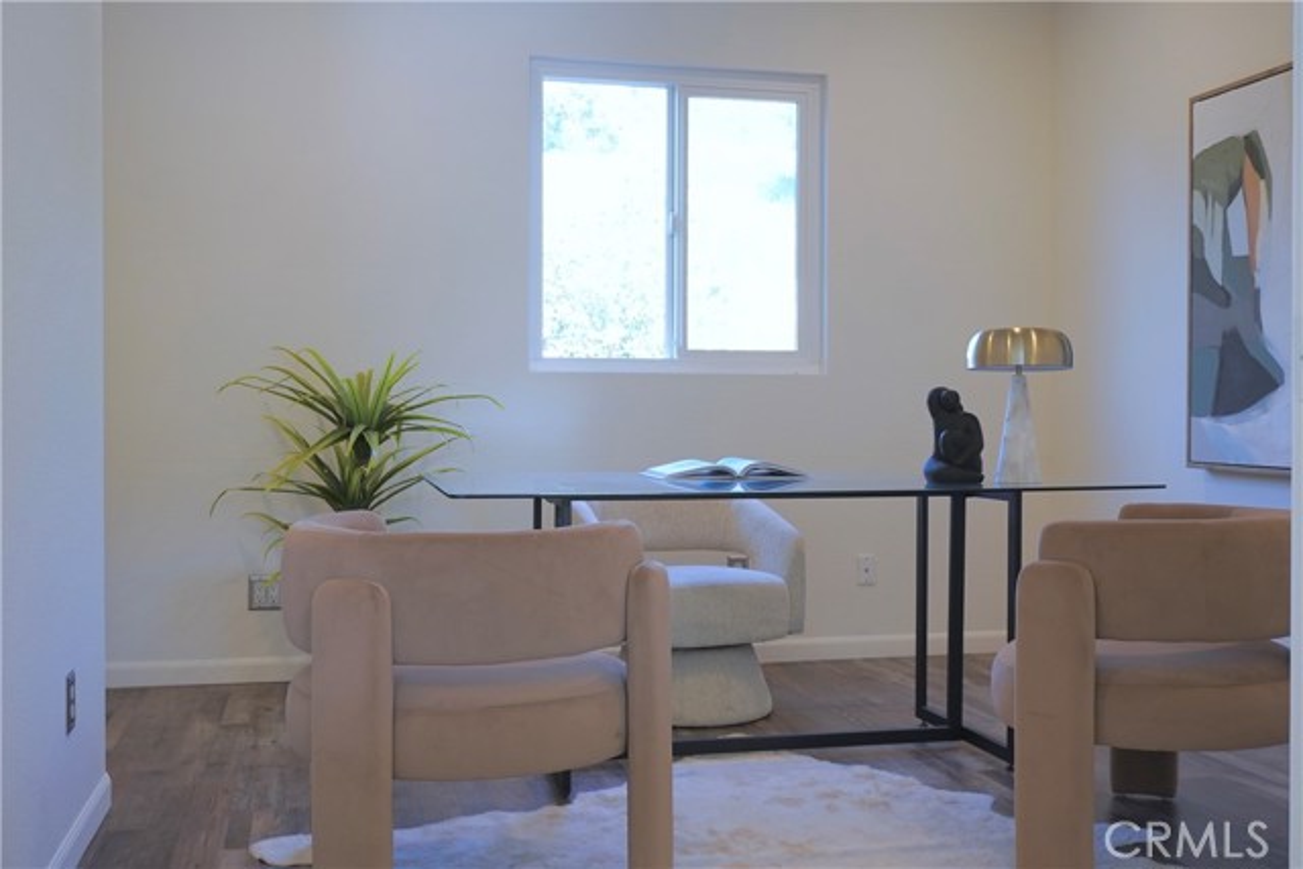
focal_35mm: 37
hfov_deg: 51.9
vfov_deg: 36.0
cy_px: 434
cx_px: 652
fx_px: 1339
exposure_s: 1/60
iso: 320
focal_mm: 25
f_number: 4.5
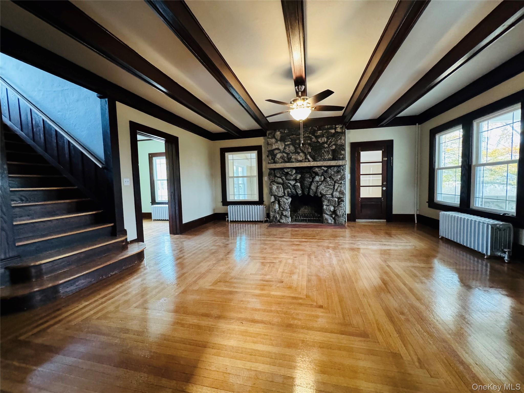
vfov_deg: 85.7
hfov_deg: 102.1
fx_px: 212
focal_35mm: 14
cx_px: 262
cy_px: 196
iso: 1000
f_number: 2.2
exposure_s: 1/60
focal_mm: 2.22
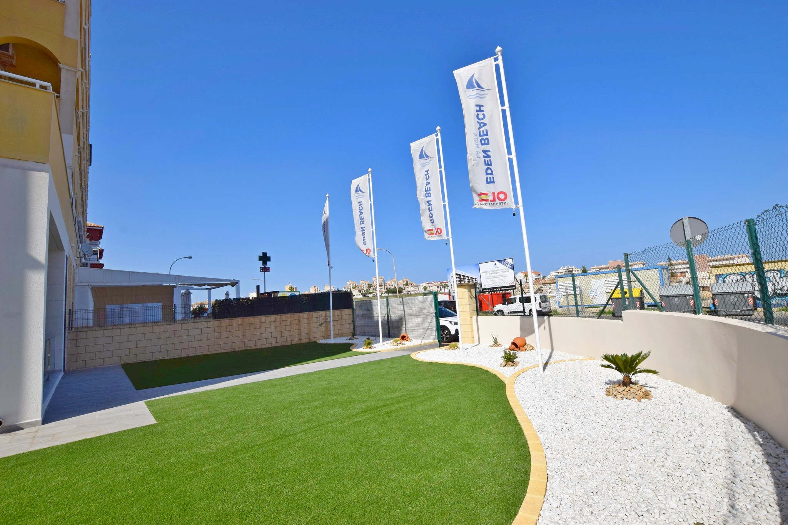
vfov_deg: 77.3
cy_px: 262
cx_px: 394
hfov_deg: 100.4
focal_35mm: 15
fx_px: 328
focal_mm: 10
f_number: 11
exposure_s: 1/500
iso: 200
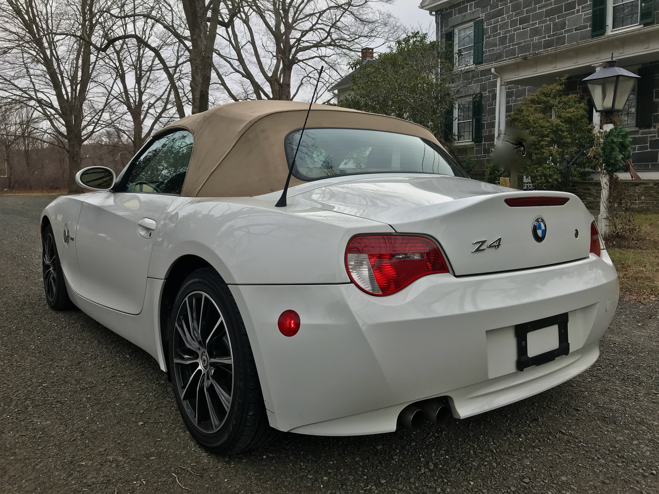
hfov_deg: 63.4
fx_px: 533
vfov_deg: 49.7
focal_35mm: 28
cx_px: 330
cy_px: 247
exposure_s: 1/894
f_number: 1.8
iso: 20
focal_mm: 3.99
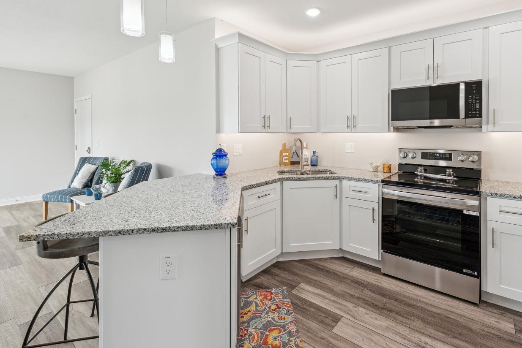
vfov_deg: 69.7
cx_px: 292
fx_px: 247
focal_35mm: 17
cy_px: 137
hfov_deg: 92.8
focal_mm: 14
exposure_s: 1/40
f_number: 8
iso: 400
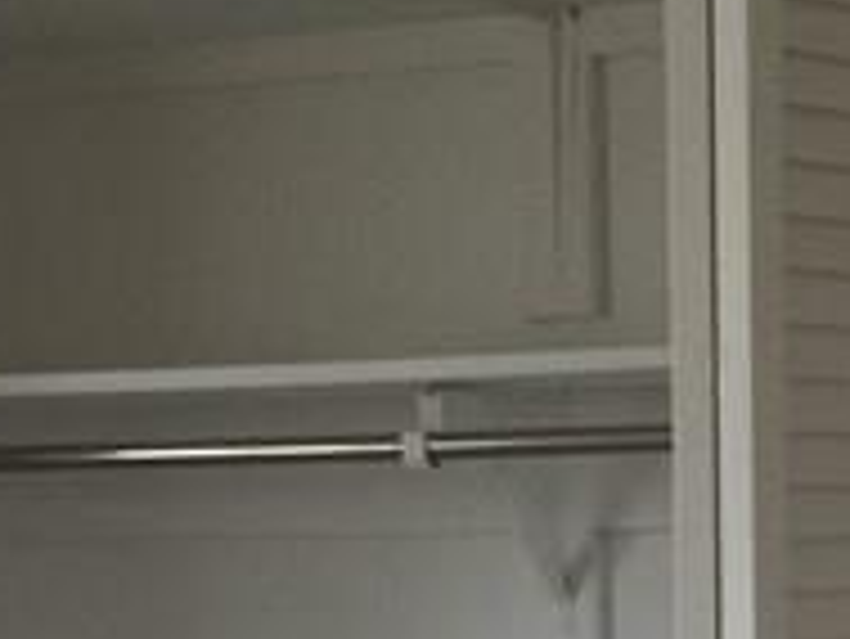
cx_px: 513
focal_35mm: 157
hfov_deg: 12.6
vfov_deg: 9.1
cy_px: 1080
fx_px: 3858
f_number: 2.2
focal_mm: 4.15
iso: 50
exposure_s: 1/30
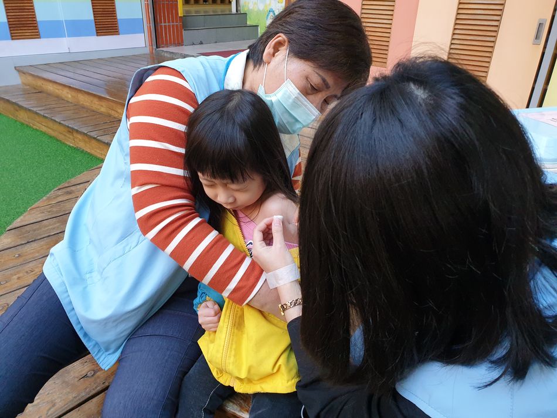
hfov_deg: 67.3
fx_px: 418
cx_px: 278
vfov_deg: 53.0
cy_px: 209
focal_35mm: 26
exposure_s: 1/120
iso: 250
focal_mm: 4.3
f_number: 2.4
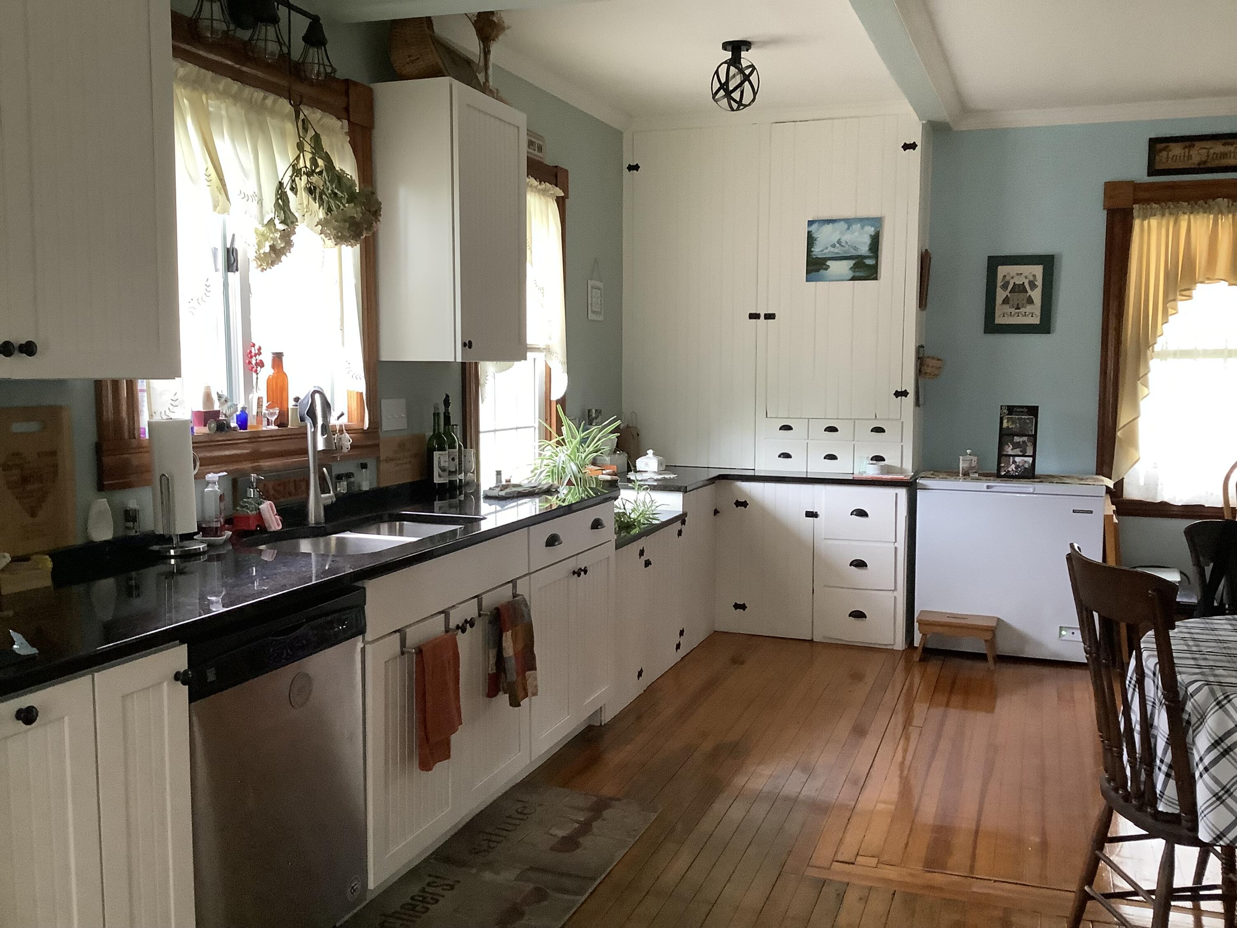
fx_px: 1108
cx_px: 618
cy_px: 464
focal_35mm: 31
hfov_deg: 58.4
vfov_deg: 45.4
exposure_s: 1/60
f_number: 2.4
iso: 320
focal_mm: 3.3
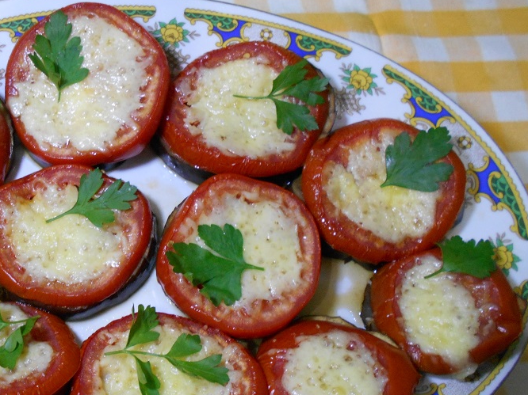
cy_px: 243
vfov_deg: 35.8
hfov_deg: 45.6
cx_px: 150
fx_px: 610
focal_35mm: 40
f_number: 3.2
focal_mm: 4.6
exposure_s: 1/20
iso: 400
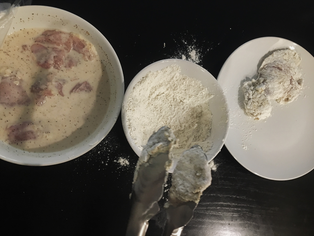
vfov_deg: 48.2
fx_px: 263
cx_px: 157
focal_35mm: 29
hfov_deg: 61.7
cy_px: 118
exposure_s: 1/15
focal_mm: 4.15
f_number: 2.2
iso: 200
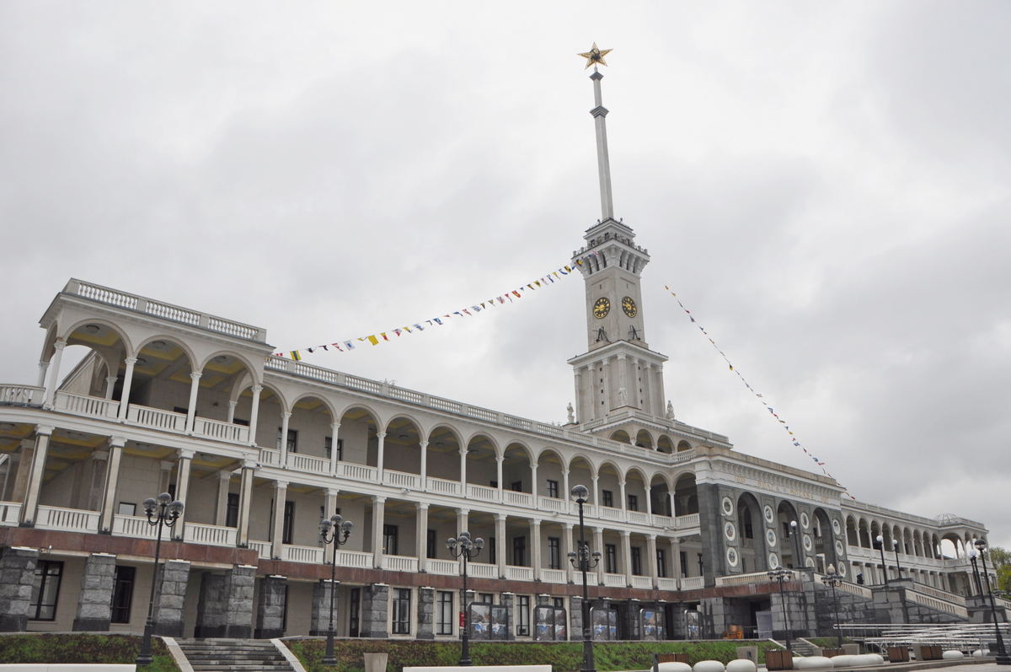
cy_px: 336
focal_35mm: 27
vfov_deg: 47.8
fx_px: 757
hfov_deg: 67.4
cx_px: 506
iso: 200
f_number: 11
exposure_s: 1/125
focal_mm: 18
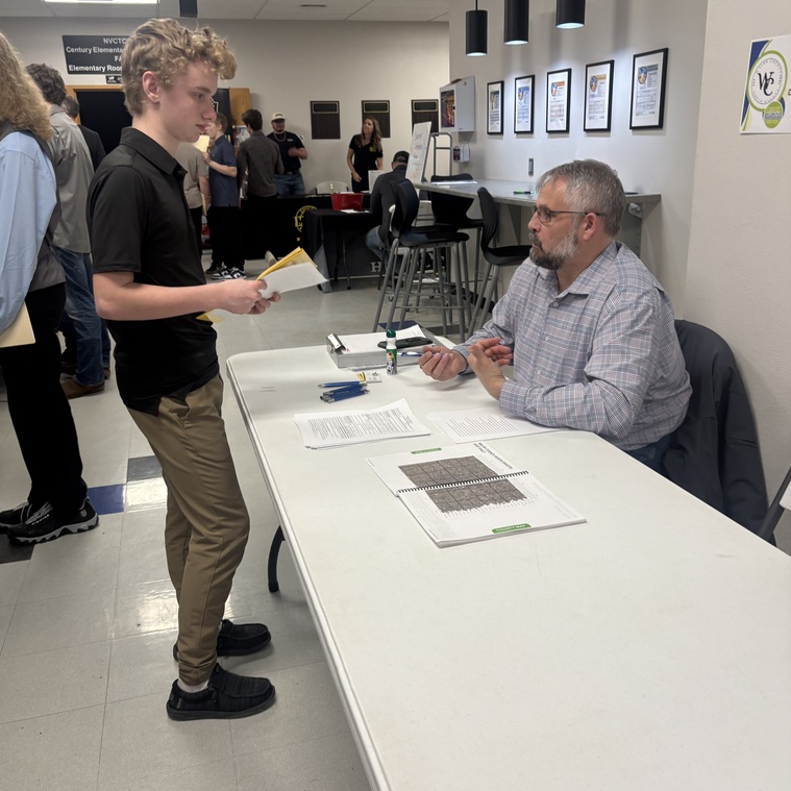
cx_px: 395
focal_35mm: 31
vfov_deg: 52.5
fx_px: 801
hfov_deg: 52.5
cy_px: 411
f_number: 1.6
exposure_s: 1/61
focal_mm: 5.96
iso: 100
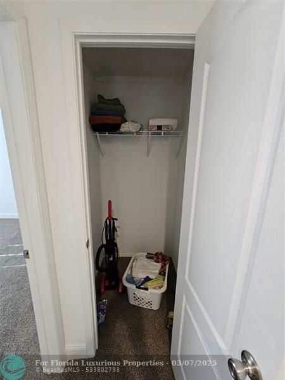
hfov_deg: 89.9
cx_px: 142
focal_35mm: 13
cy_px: 190
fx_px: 143
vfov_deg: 106.2
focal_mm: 2.2
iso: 400
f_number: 2.2
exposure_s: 1/40
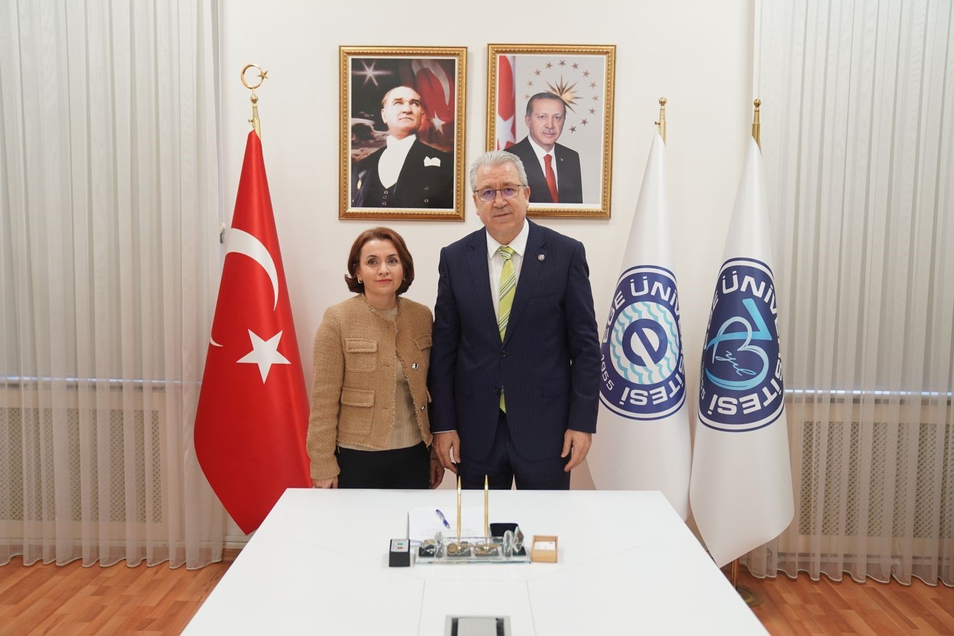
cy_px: 318
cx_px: 477
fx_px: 874
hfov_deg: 57.2
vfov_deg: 40.0
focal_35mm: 33
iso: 1600
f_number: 3.2
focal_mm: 33
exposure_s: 1/125
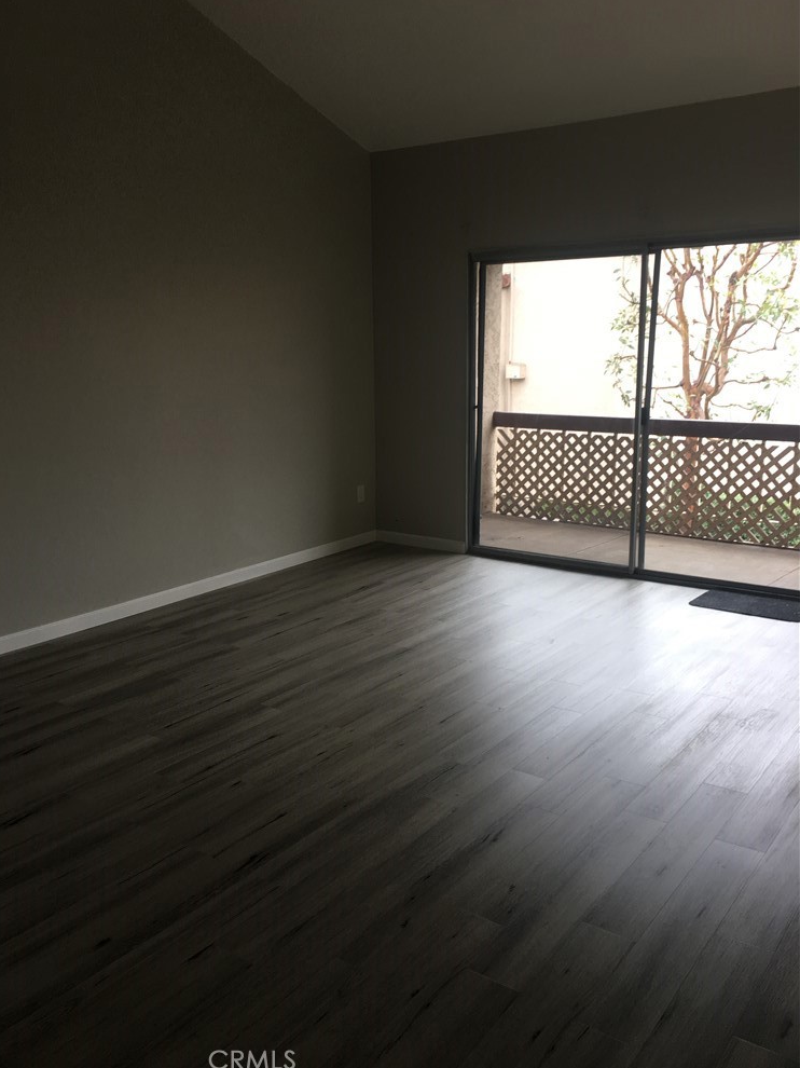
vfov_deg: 60.0
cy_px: 523
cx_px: 387
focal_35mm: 30
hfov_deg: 46.8
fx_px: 925
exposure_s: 1/40
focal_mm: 4.15
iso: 25
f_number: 2.2
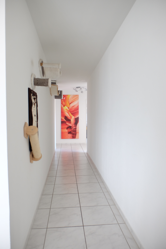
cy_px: 124
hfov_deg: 53.1
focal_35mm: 24
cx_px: 83
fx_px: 166
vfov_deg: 73.7
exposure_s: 1/18
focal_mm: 16
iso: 800
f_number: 2.8
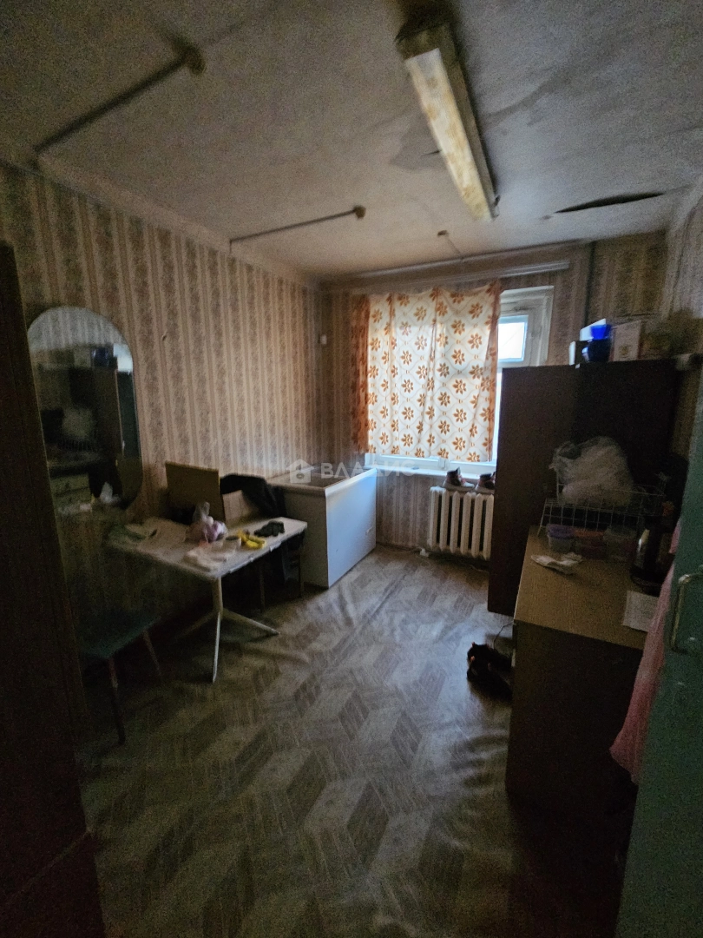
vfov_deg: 106.2
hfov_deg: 89.9
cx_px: 352
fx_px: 352
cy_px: 469
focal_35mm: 13
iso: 800
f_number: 2.2
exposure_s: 1/25
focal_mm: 2.2
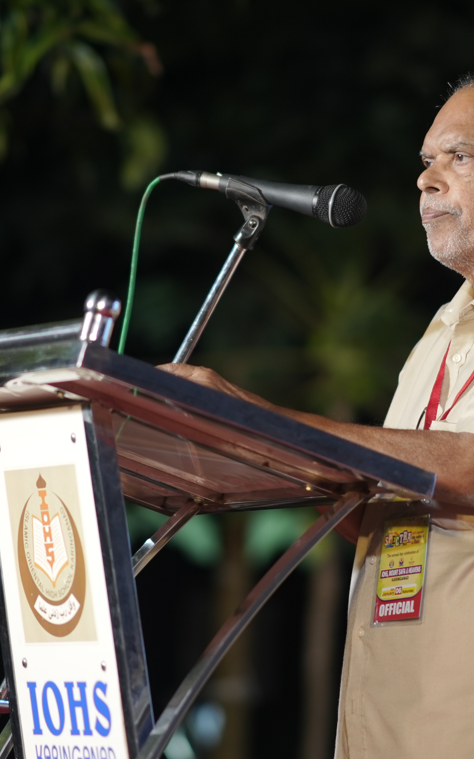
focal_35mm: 206
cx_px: 308
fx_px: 4257
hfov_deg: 6.4
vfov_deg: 10.2
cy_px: 359
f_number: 1.4
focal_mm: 85
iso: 200
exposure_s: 1/160
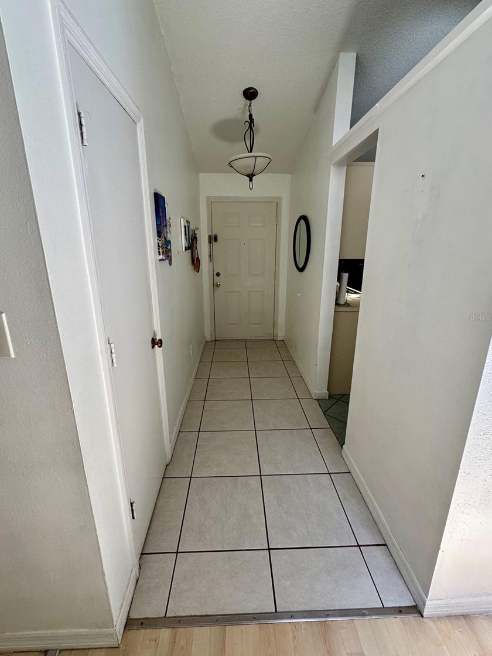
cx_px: 245
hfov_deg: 81.7
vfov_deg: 98.1
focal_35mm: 15
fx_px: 284
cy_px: 317
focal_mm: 2.22
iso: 160
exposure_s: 1/99
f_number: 2.2
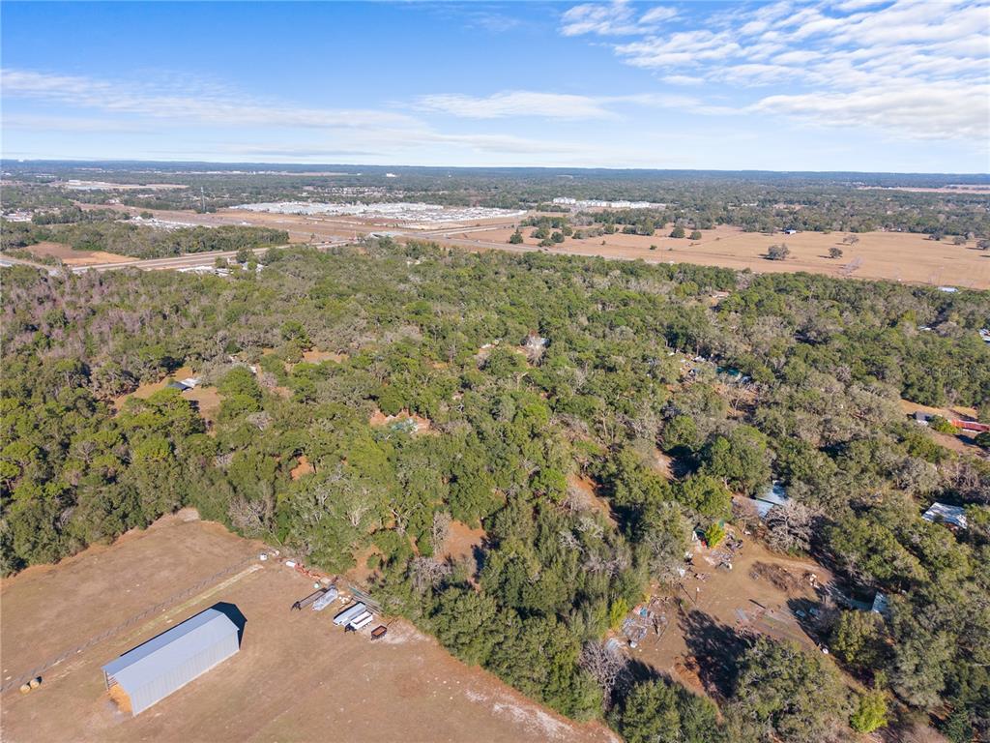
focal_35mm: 24
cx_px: 495
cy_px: 372
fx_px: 686
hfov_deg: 71.6
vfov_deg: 56.8
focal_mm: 8.67
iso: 190
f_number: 1.8
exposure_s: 1/2500
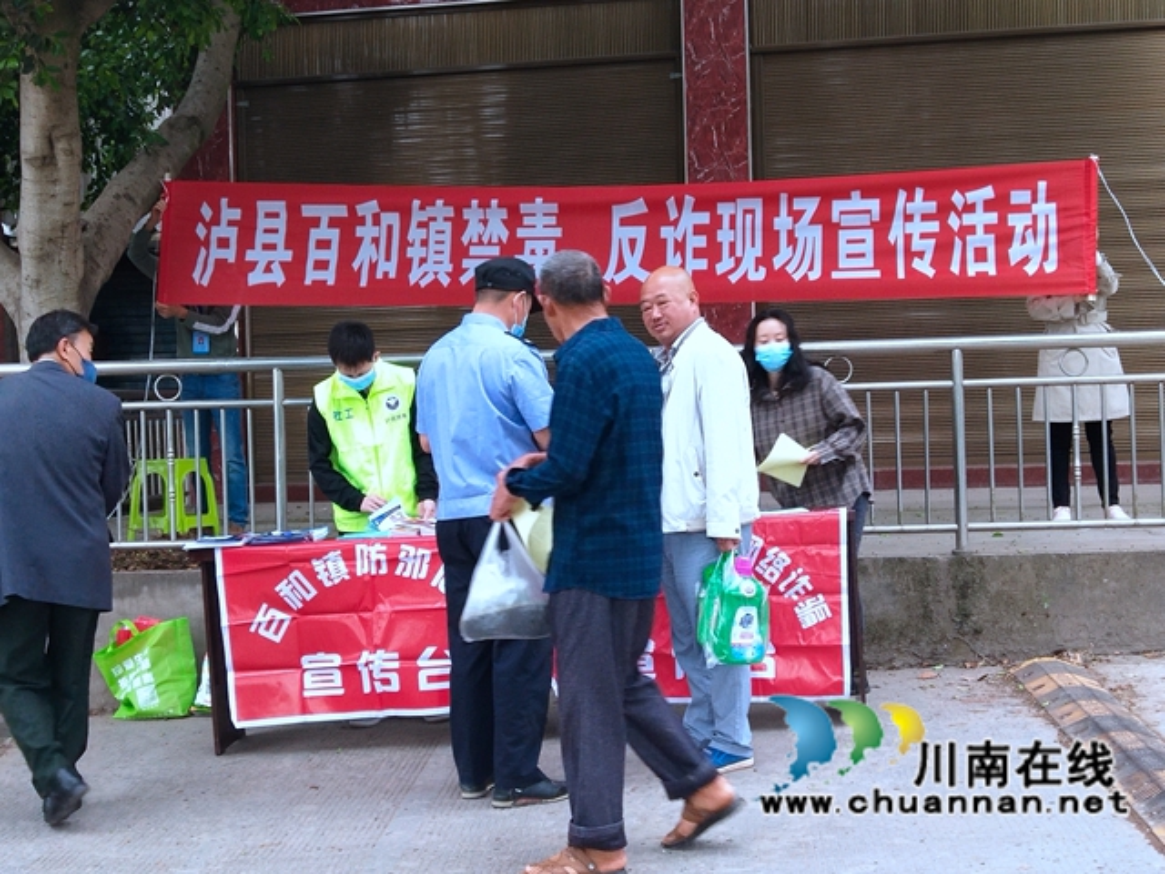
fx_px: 1918
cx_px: 582
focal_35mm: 57
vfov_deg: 25.7
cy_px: 437
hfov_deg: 33.8
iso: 177
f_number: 1.8
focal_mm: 3.95
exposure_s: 1/60
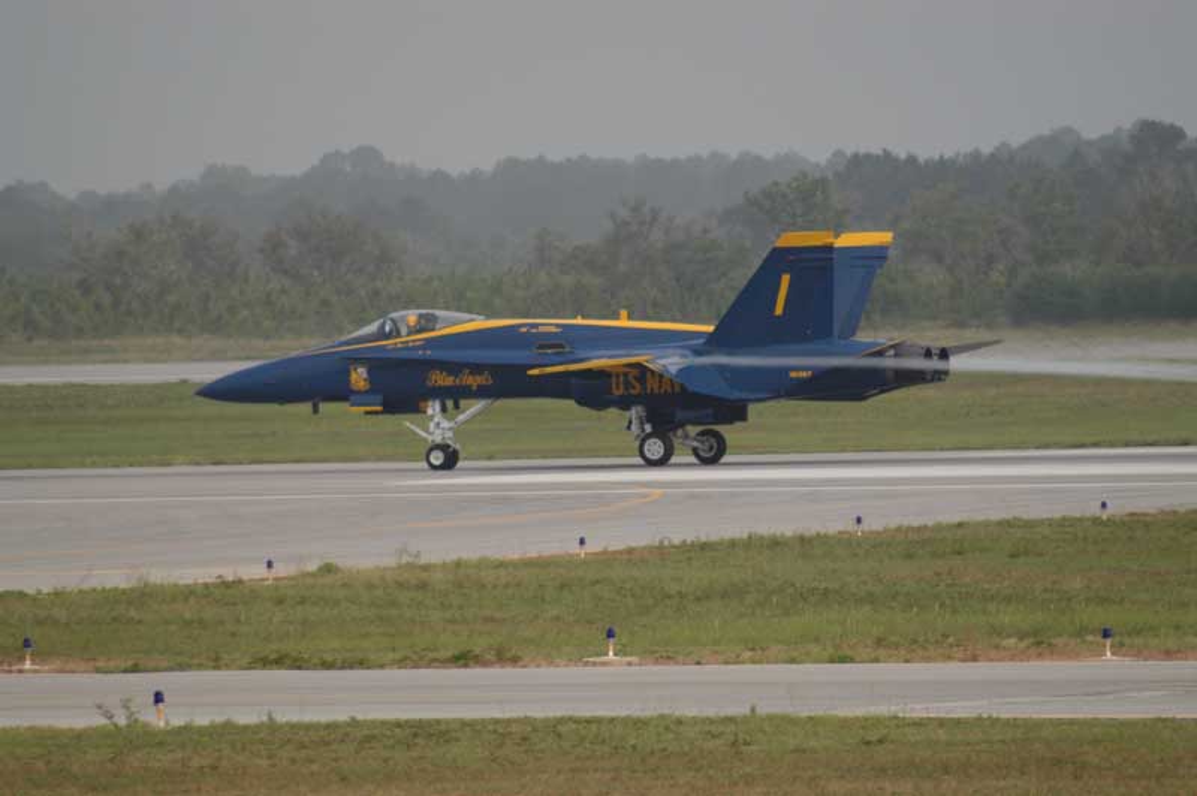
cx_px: 598
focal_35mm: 450
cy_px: 398
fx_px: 14950
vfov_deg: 3.0
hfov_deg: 4.6
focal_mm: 300
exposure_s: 1/2000
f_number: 5.6
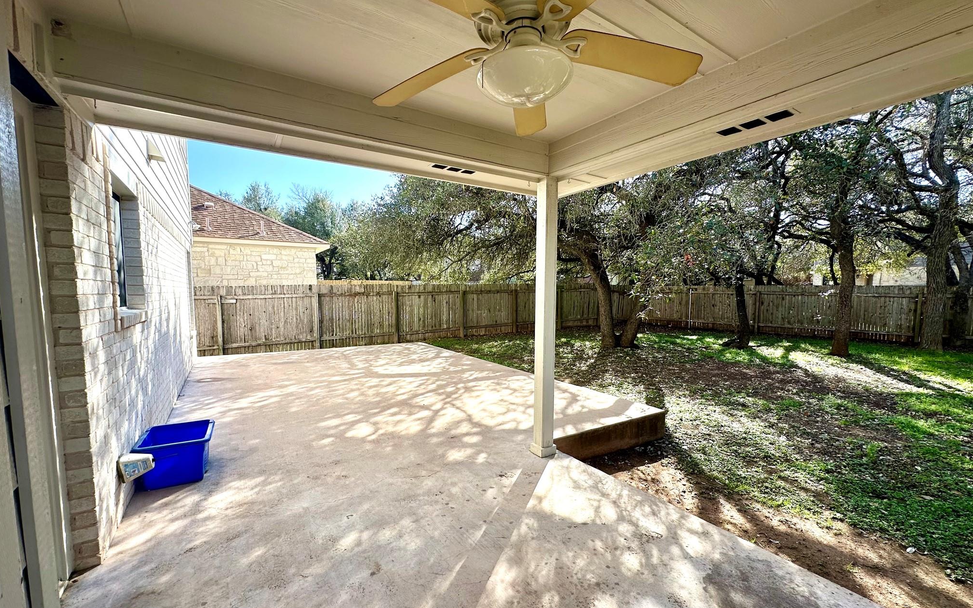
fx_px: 398
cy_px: 323
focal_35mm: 15
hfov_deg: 101.5
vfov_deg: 74.7
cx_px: 489
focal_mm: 2.22
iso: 40
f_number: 2.2
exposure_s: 1/493
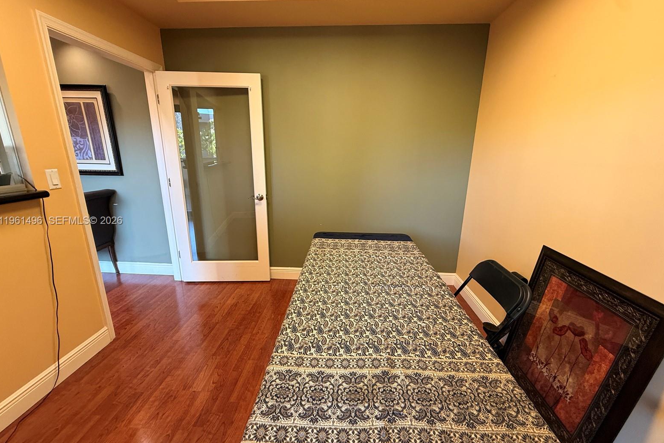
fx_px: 277
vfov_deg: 77.3
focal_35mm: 15
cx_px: 331
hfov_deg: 100.4
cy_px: 221
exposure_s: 1/60
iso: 250
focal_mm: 2.22
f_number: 2.2
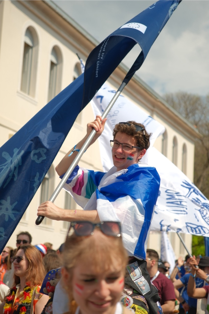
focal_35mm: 75
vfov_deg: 27.0
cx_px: 104
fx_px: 653
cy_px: 157
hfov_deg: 18.2
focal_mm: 50
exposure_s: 1/2000
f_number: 2.8
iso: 125
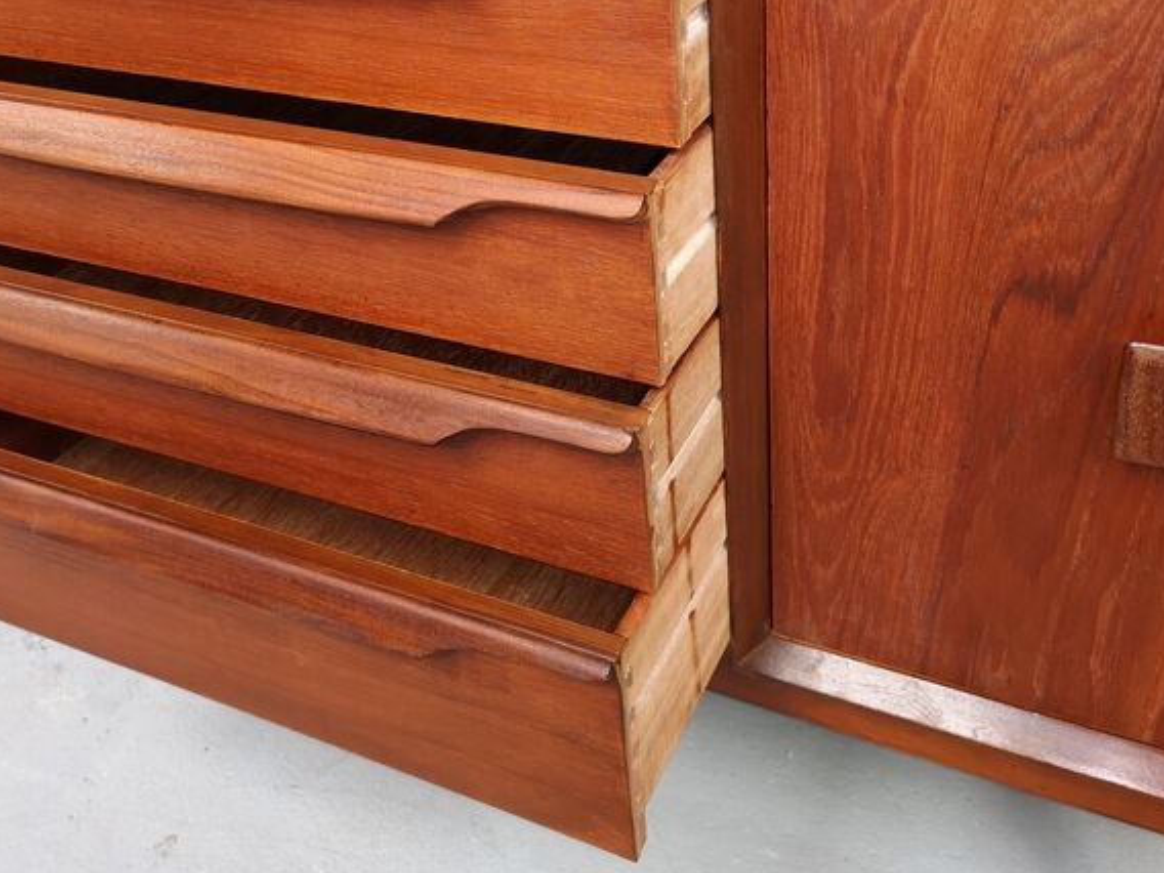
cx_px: 615
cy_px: 283
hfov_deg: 49.0
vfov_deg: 37.3
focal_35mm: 38
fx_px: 1278
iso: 160
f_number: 1.8
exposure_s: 1/50
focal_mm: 3.95
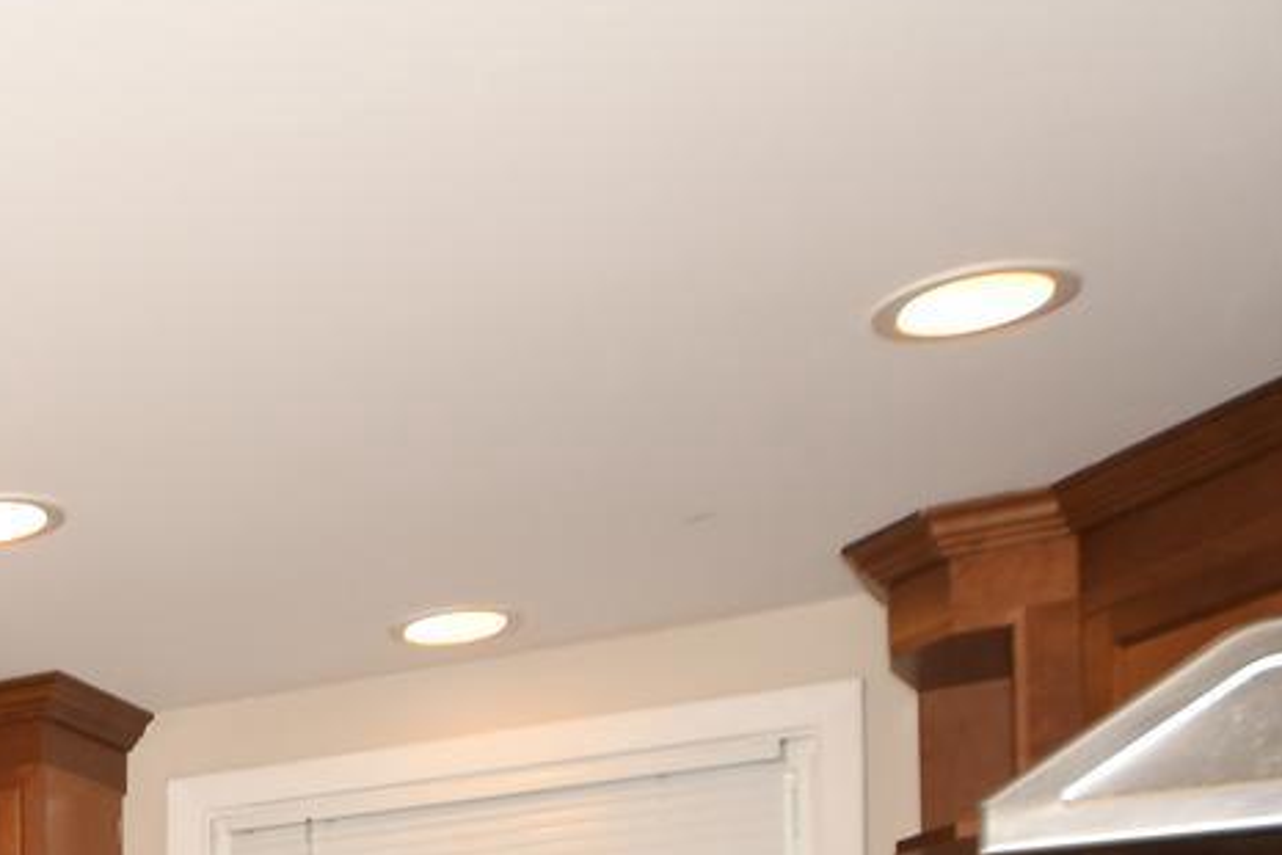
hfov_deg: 25.4
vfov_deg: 18.2
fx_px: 2350
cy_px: 1311
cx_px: -474
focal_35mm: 66
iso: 100
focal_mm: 10
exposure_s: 1/160
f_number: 3.5
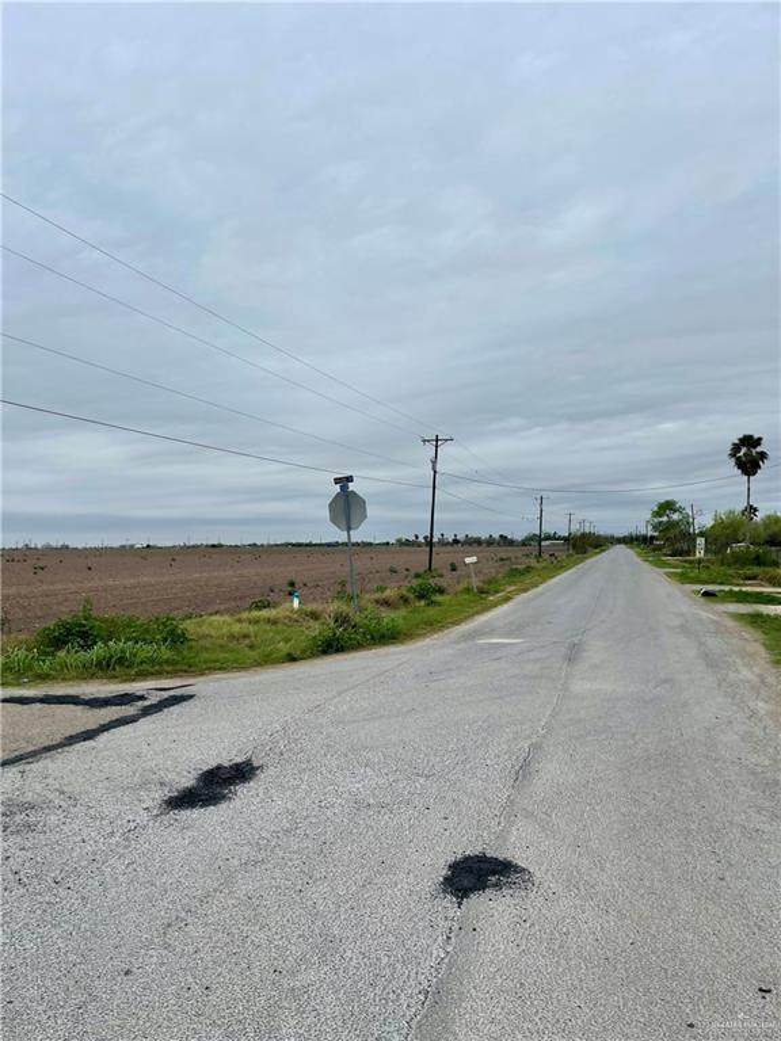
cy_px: 520
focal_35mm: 25
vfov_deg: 69.4
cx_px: 390
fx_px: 752
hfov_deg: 54.9
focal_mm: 5.1
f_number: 1.6
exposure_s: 1/2597
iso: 32
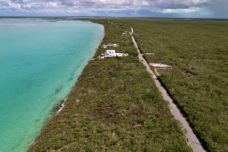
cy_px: 76
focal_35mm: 22
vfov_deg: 57.2
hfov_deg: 78.6
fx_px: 139
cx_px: 114
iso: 110
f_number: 2.8
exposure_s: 1/250
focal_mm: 8.38
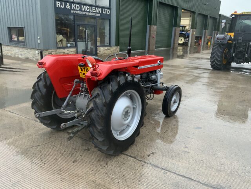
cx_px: 126
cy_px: 94
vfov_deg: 48.2
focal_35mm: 29
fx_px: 210
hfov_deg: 61.7
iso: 160
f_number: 1.8
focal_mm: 3
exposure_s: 1/60
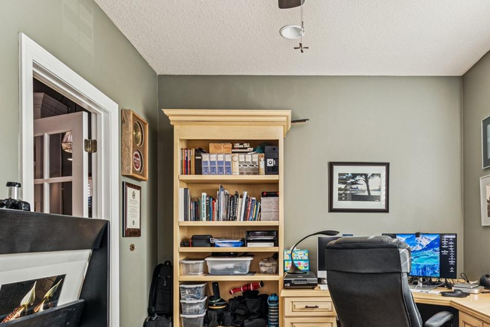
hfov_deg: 70.5
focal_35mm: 25
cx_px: 304
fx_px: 340
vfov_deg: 49.9
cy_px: 230
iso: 100
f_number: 7.1
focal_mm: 10
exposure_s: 1/3.33
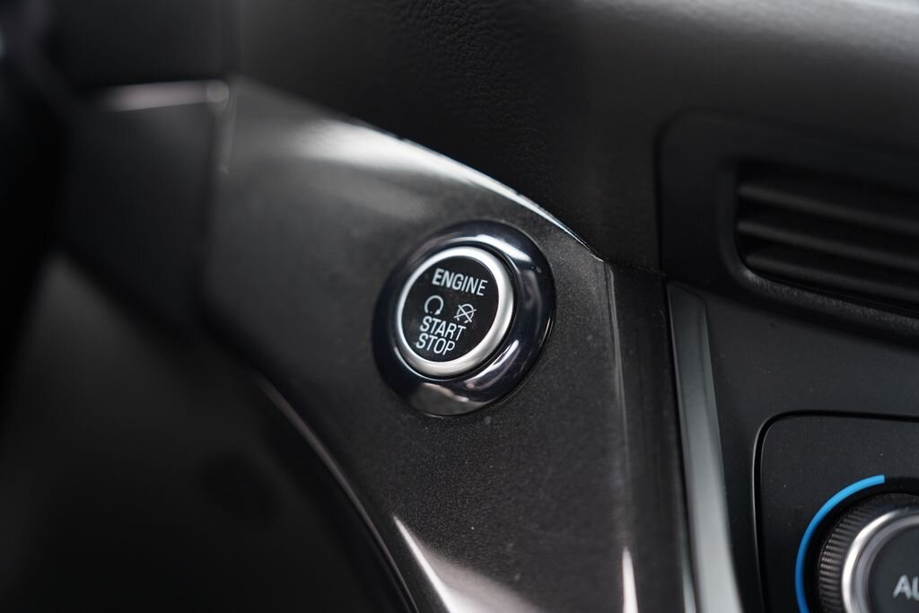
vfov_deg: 28.1
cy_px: 306
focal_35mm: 48
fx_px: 1225
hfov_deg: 41.1
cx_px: 460
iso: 500
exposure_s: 1/50
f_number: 2.8
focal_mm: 48
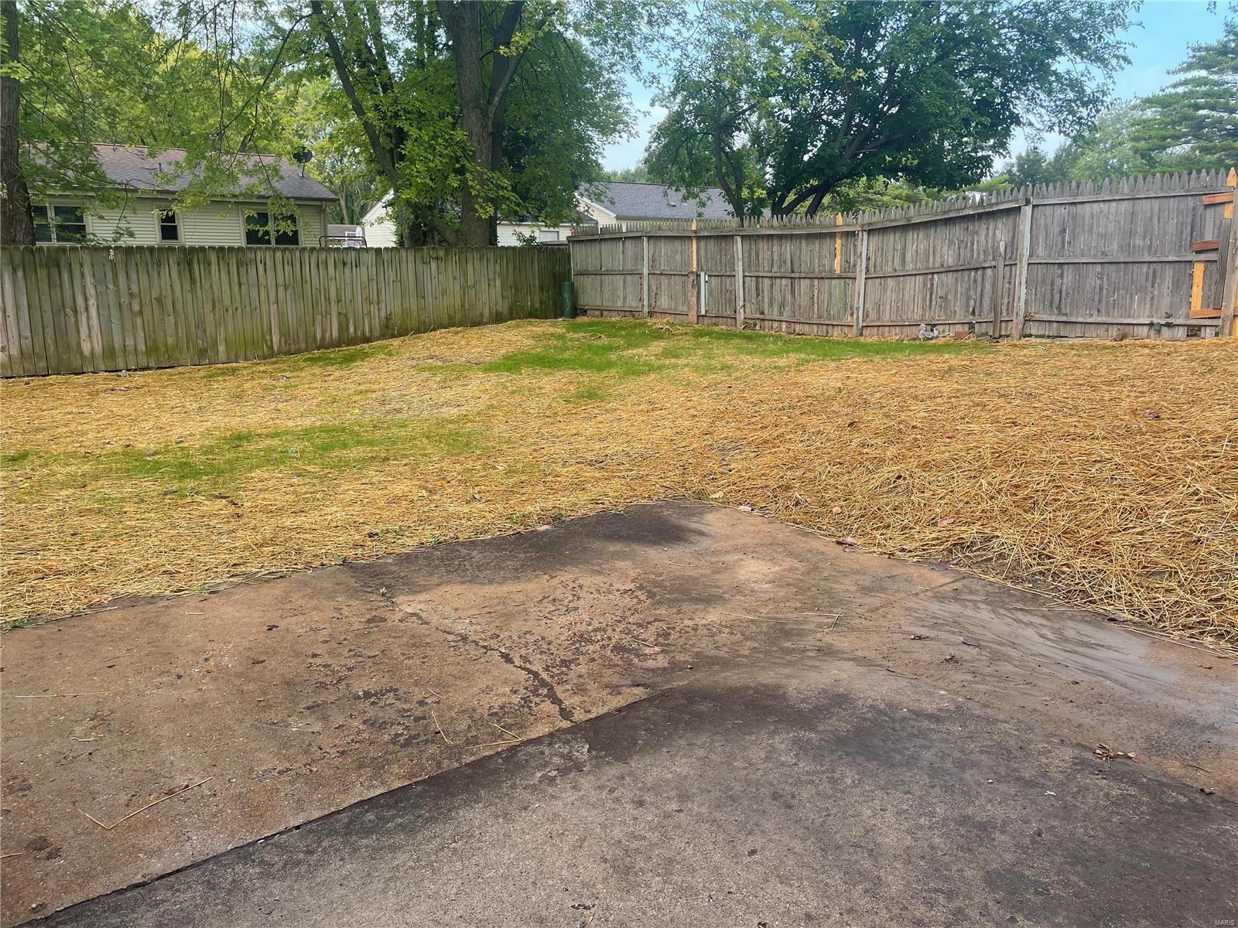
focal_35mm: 26
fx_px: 930
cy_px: 464
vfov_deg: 53.1
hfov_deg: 67.3
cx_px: 619
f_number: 1.6
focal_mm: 4.2
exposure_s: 1/256
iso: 32
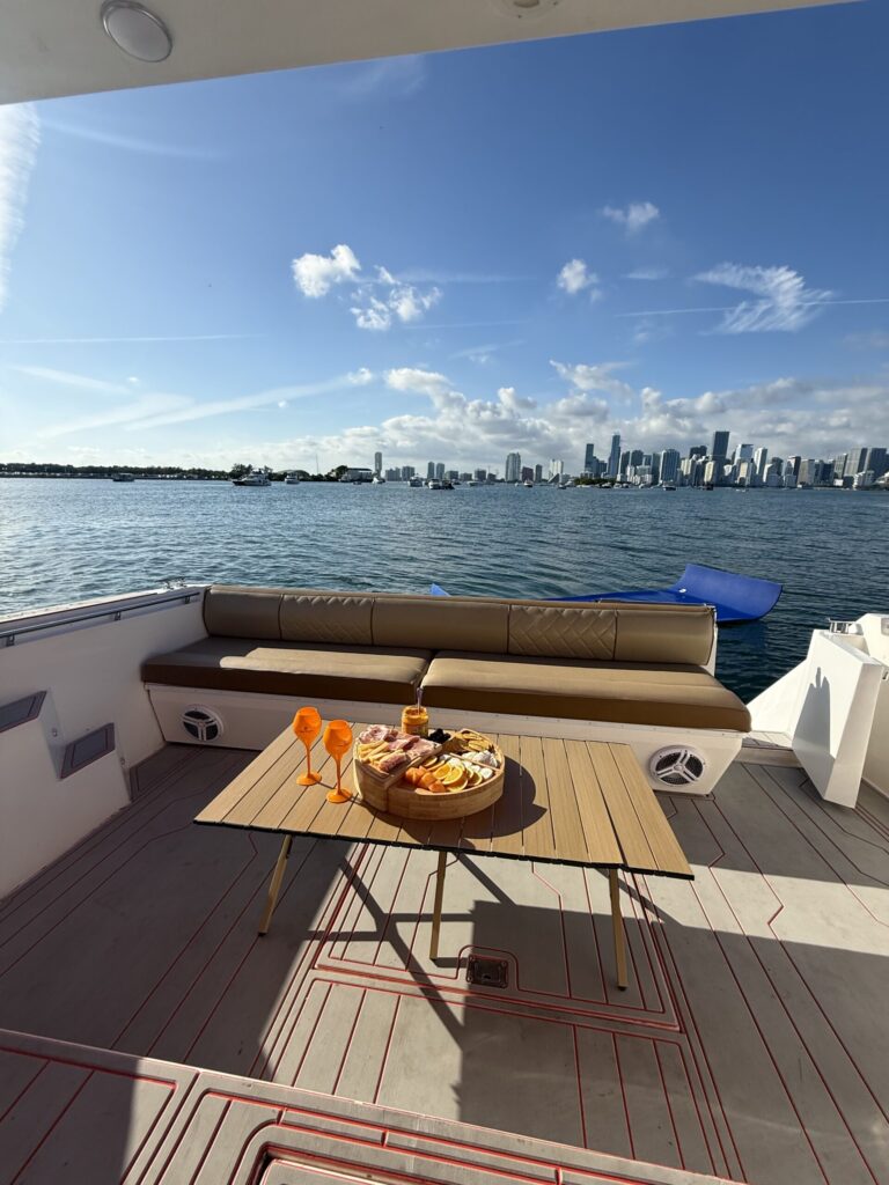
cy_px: 592
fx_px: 479
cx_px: 444
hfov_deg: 85.7
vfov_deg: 102.1
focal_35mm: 14
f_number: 2.2
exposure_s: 1/3460
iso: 50
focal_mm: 2.22
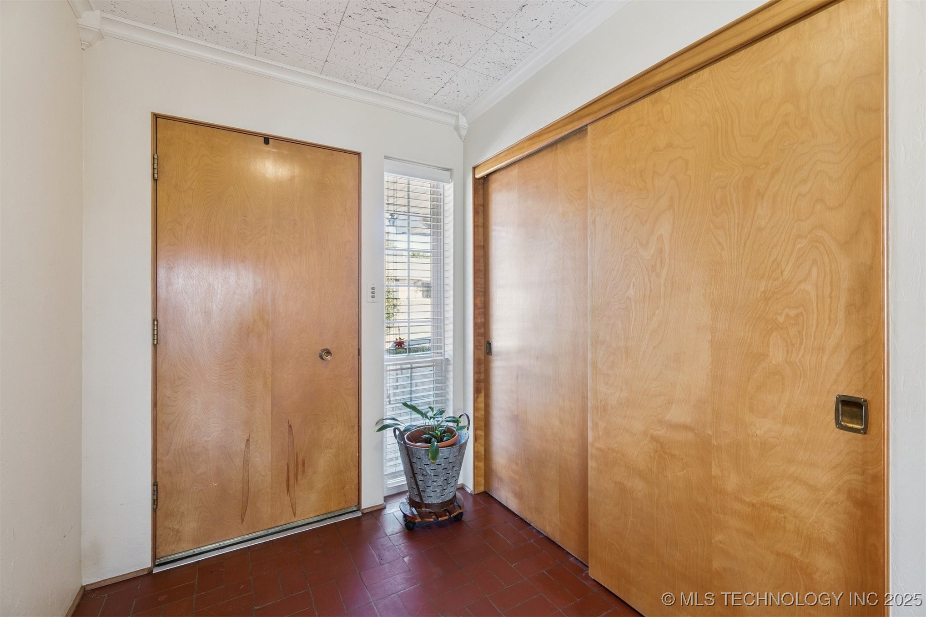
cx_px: 463
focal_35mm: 15
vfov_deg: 77.3
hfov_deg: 100.4
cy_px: 308
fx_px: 386
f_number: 6.3
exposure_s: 1/10
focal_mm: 10
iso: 200
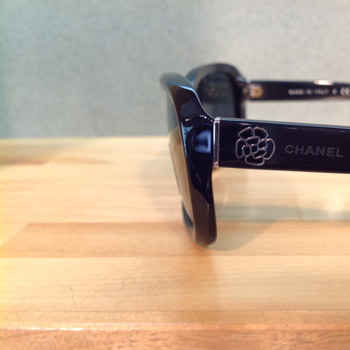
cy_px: 177
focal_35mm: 42
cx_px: 237
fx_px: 480
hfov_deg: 39.5
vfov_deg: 40.0
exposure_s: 1/17
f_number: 2.4
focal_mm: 4.28
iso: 80
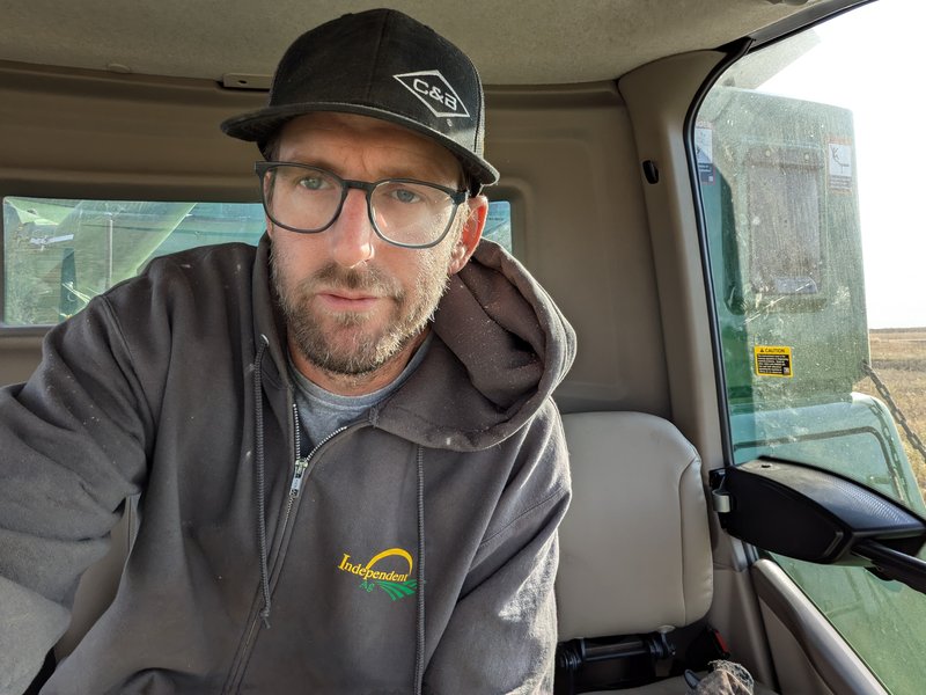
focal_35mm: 21
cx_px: 463
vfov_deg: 63.4
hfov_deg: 79.0
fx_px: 562
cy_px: 348
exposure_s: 1/675
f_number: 2.2
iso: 55
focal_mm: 2.74
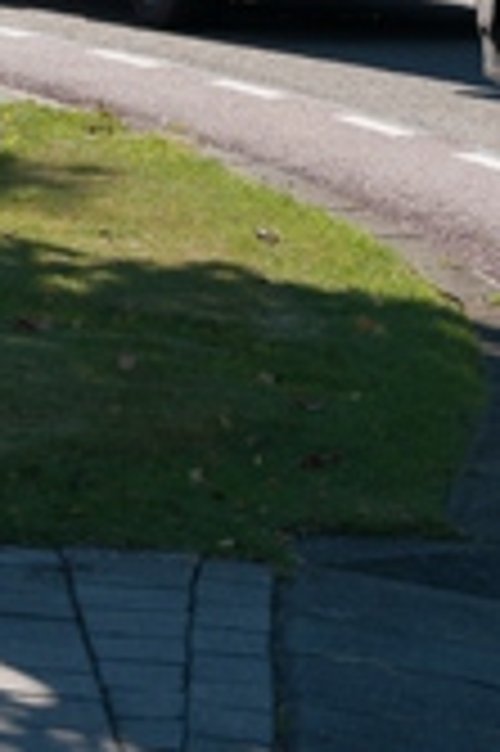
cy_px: -230
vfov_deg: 7.6
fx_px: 5615
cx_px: 565
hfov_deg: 5.1
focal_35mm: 269
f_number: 8
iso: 100
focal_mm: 60
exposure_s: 1/250
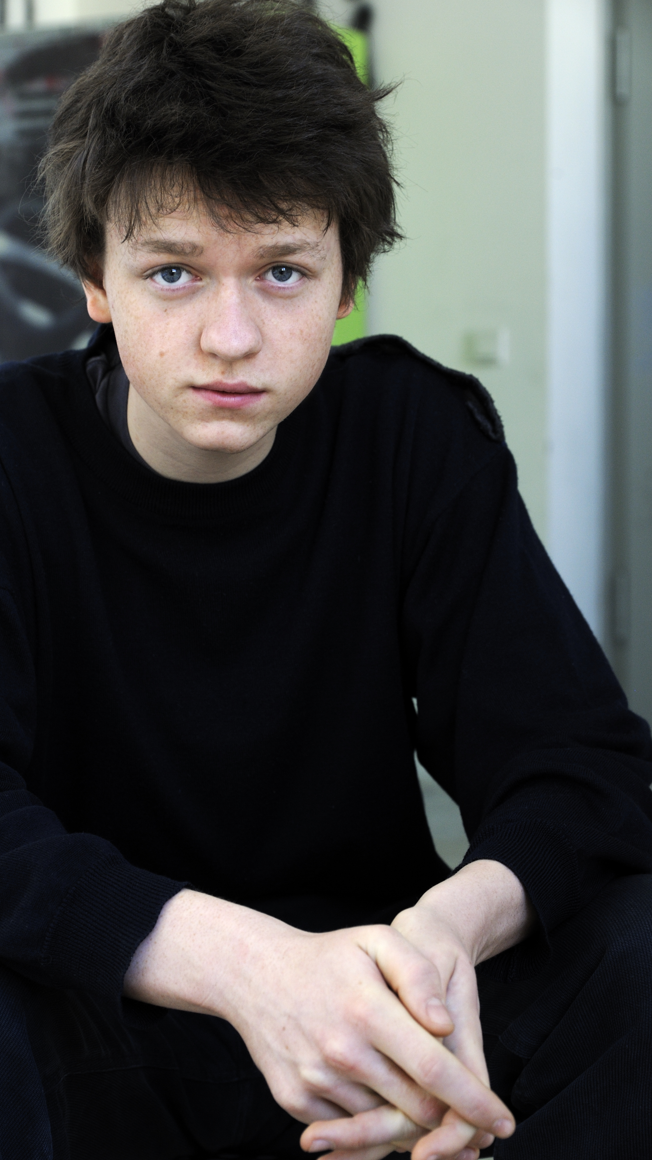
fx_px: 2151
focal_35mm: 70
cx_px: 285
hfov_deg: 17.2
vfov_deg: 30.2
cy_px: 580
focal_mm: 66
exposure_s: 1/125
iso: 800
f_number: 5.6
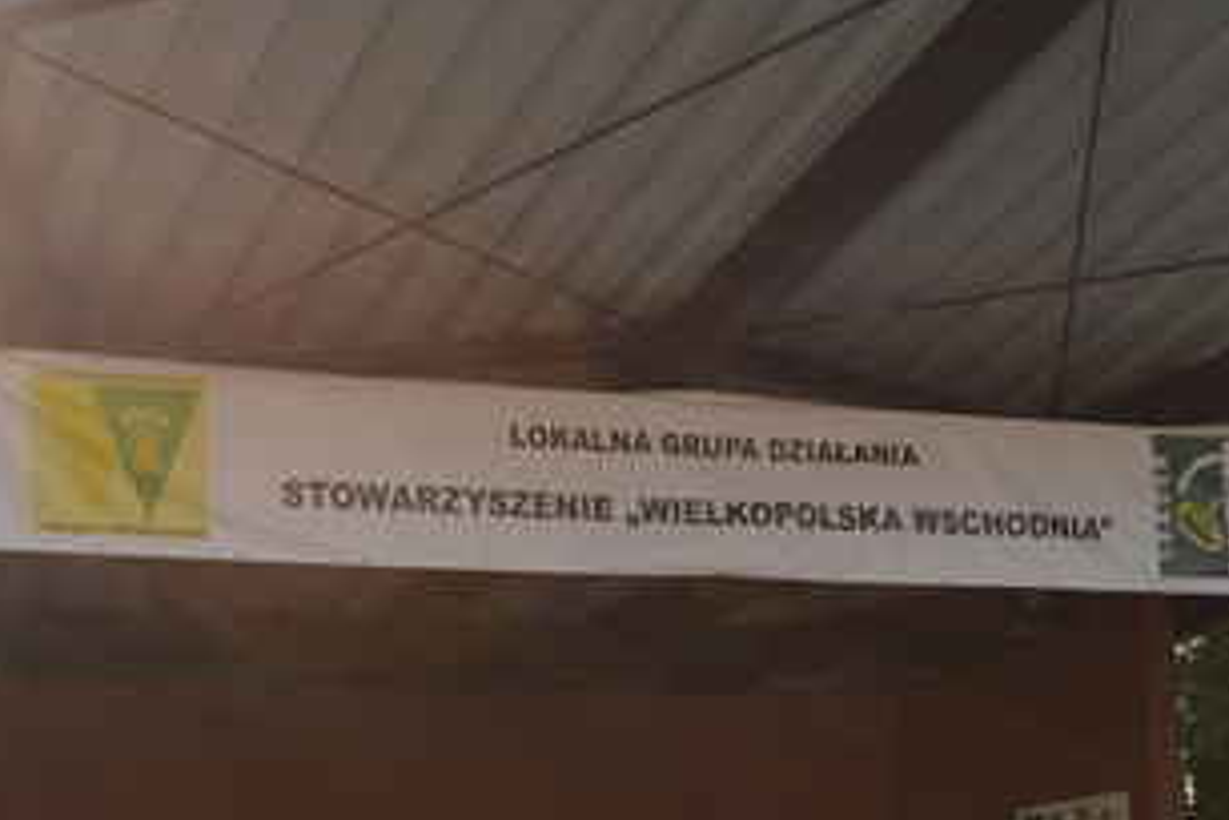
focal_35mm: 89
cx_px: 1129
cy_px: 734
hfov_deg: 22.3
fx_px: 3038
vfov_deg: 15.2
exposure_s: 1/200
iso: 100
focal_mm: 30
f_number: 7.1
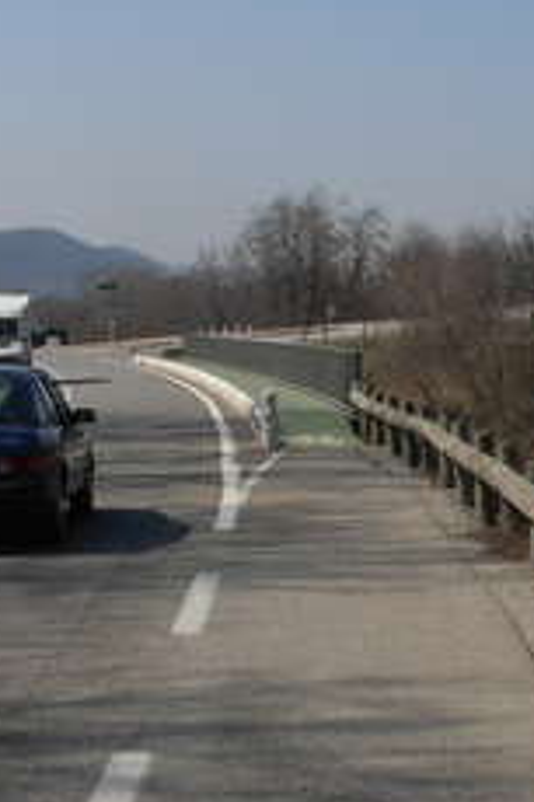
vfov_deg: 19.8
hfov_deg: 13.0
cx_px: 628
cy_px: 377
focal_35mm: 103
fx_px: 2295
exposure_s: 1/813
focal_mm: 6.3
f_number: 4.9
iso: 79
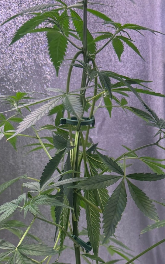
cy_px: 235
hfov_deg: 21.6
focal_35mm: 60
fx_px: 431
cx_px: 109
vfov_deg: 32.4
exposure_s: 1/120
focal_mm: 6.76
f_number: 1.78
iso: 125
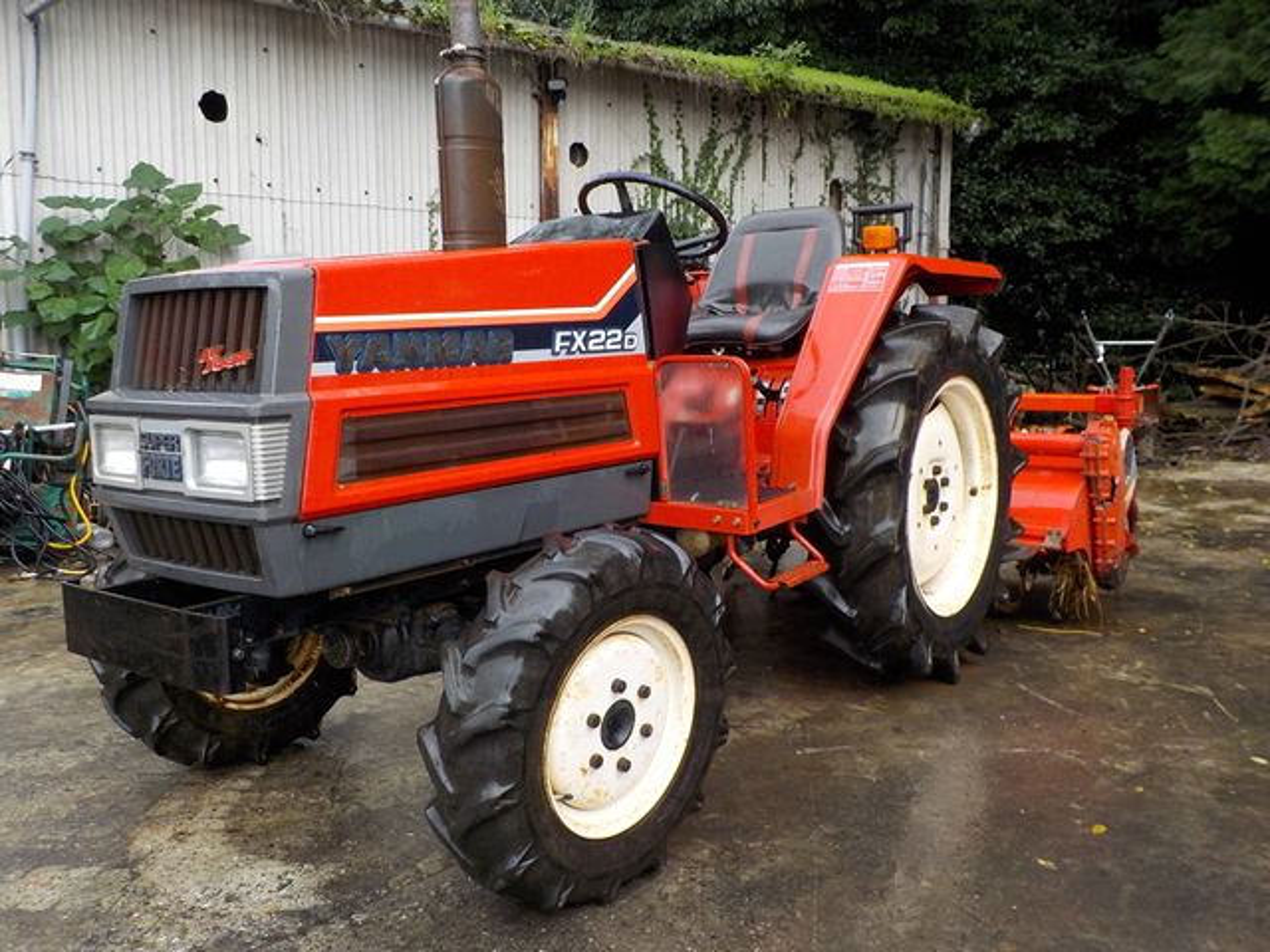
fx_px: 1101
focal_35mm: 30
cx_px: 635
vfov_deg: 46.8
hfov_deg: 60.0
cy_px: 476
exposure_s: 1/60
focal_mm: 4.1
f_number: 3.3
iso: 125
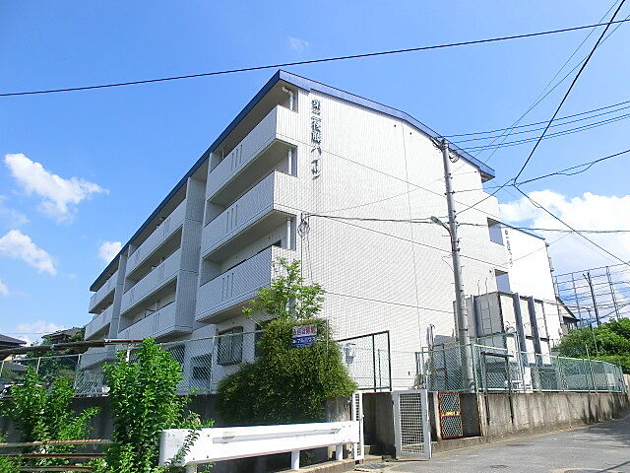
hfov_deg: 71.6
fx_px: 437
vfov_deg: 56.8
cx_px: 315
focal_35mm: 24
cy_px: 236
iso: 125
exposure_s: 1/250
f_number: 7.9
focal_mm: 4.24
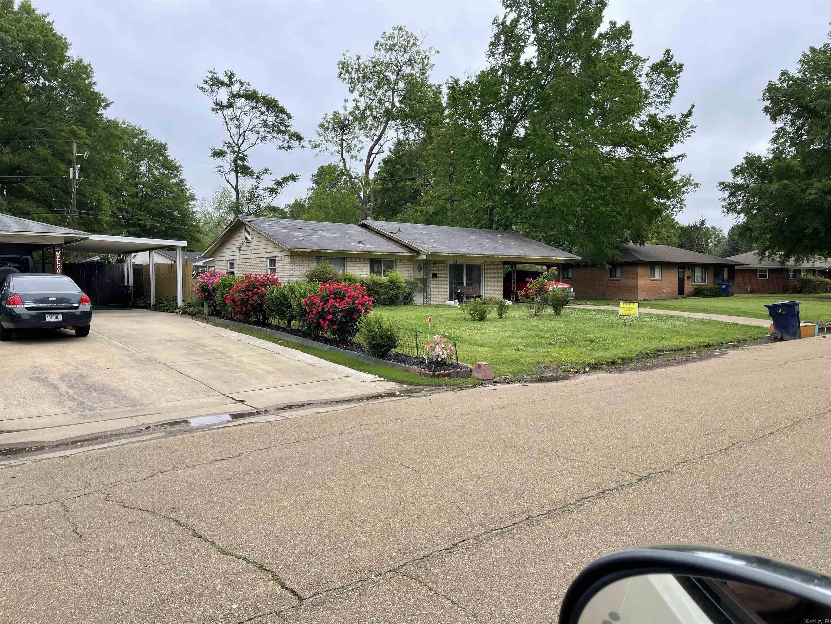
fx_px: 600
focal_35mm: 25
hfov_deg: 69.4
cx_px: 416
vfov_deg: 54.9
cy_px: 312
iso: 32
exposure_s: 1/1667
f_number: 1.6
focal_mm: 5.1
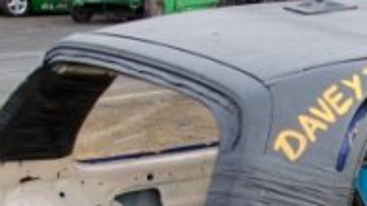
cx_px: 421
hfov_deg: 17.9
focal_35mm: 115
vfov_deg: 10.2
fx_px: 1119
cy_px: 301
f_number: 4
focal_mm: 22
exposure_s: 1/320
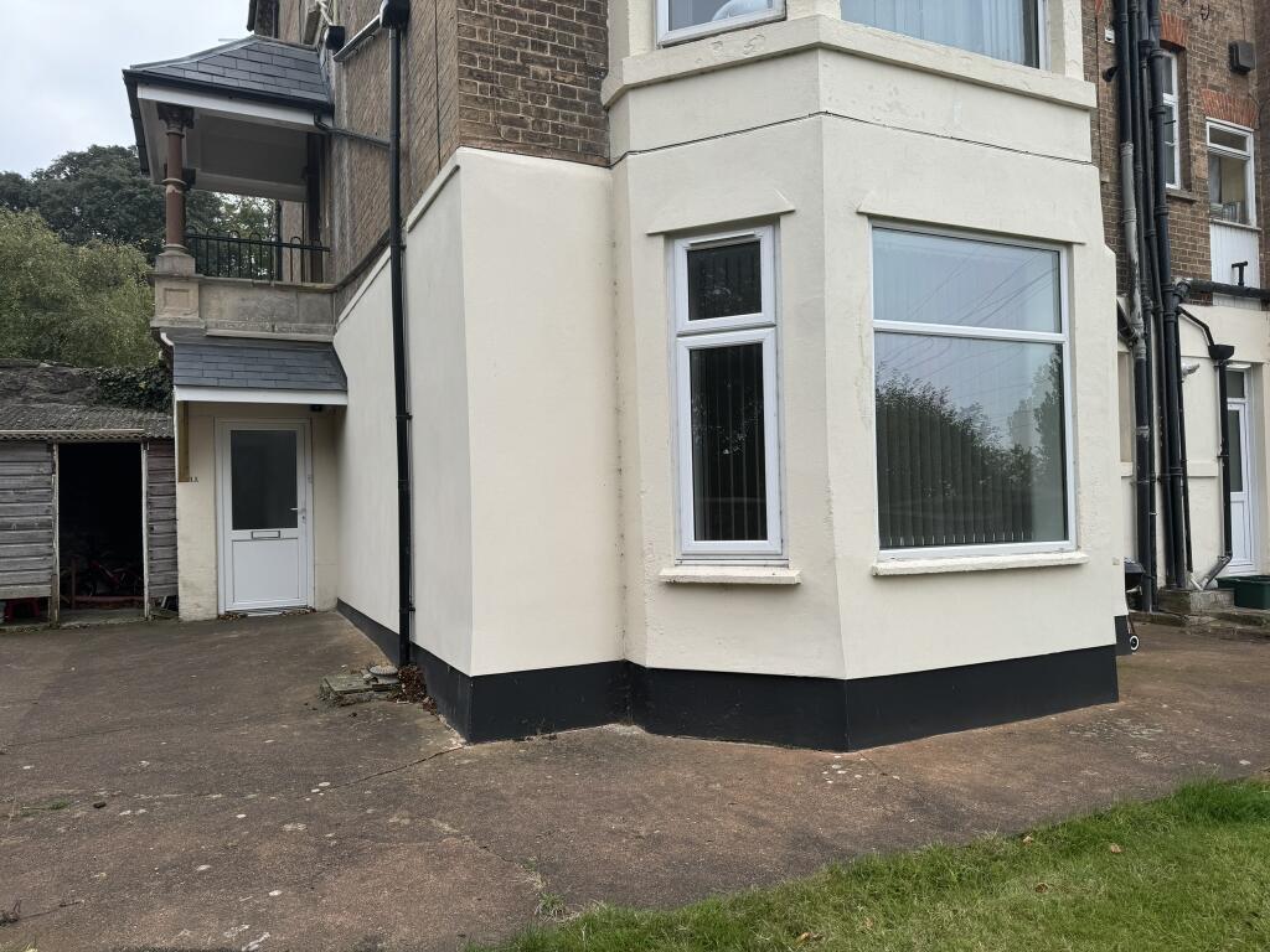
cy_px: 476
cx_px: 635
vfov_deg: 56.8
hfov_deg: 71.6
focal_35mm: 24
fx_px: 881
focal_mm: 6.76
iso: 80
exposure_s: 1/430
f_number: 1.78
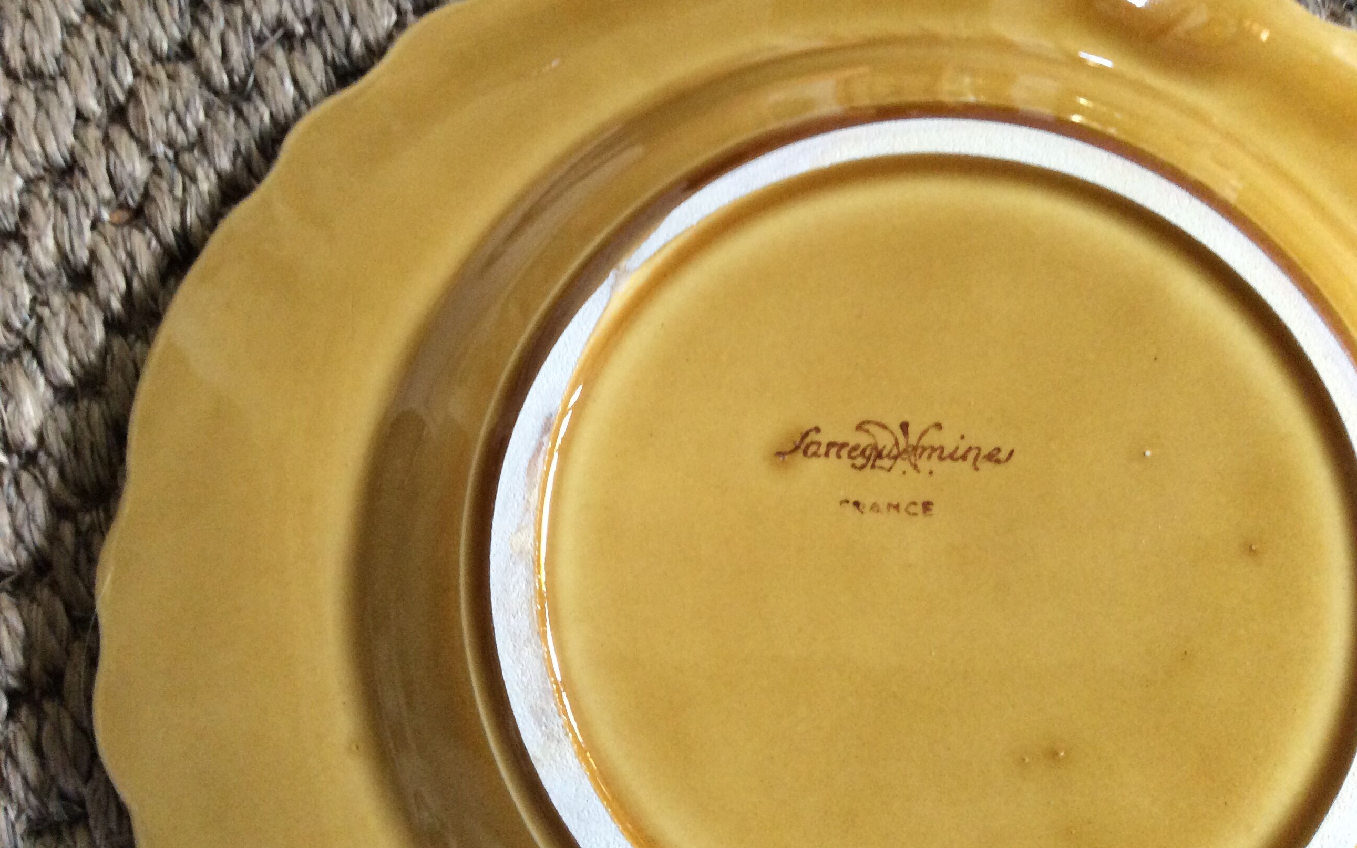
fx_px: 1257
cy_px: 427
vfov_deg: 37.3
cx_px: 680
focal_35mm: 34
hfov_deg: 56.7
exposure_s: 1/25
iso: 200
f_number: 2.4
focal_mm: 3.3
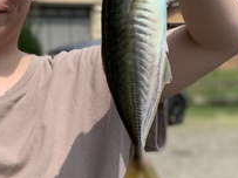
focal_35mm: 82
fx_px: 563
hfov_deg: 23.0
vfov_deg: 18.0
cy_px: 71
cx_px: 7
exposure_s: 1/2364
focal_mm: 4.25
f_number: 1.8
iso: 25
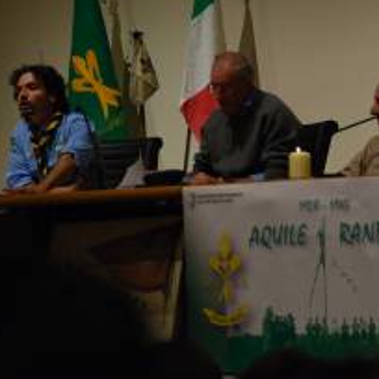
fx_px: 2440
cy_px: 112
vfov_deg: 8.9
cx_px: 316
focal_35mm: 197
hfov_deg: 8.9
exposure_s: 1/60
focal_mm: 70
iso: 1000
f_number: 5.6
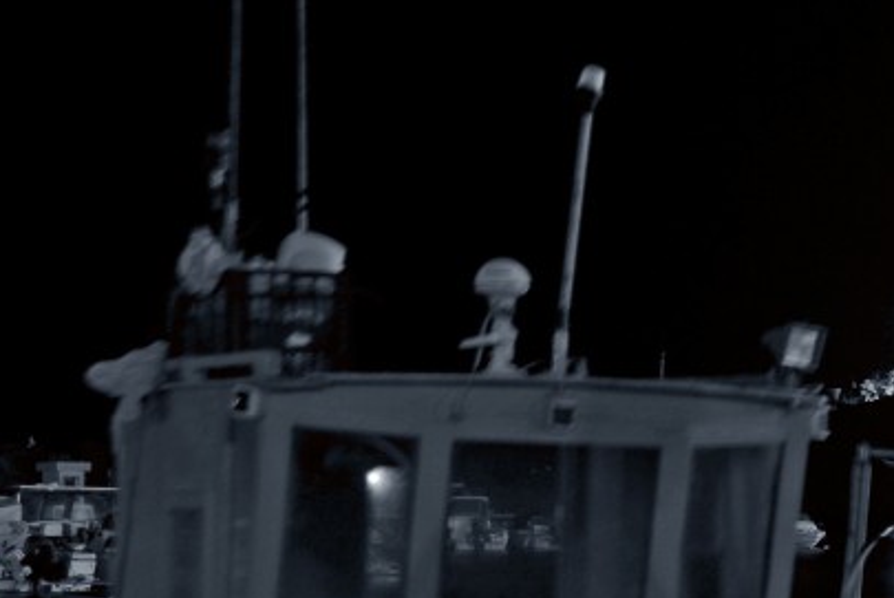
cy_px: 433
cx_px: 1246
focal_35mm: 119
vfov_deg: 11.5
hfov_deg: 16.0
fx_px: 2970
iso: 160
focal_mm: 27
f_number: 4
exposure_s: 3
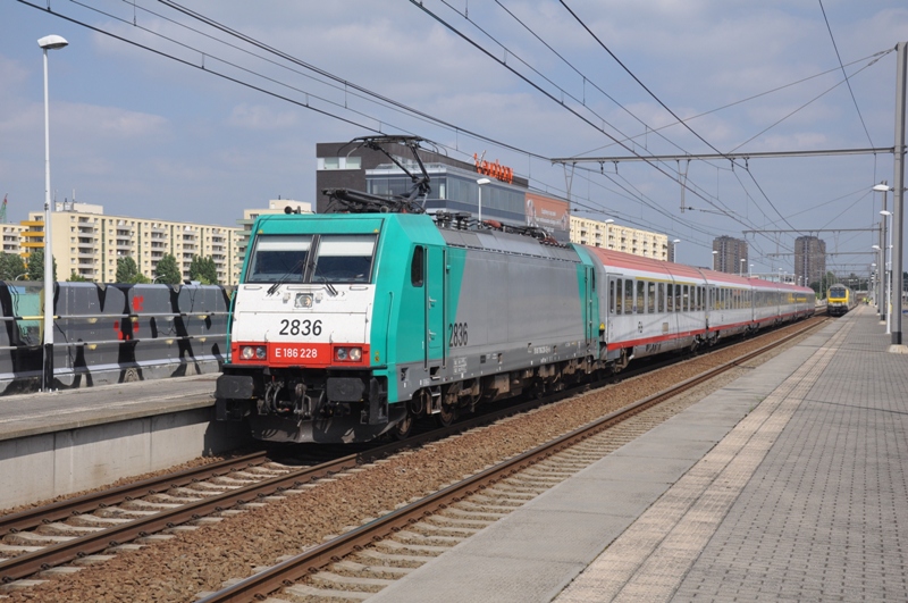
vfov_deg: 25.7
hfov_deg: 37.9
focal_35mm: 52
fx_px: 1322
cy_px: 302
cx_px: 454
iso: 400
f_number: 6.7
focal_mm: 35
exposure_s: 1/2000
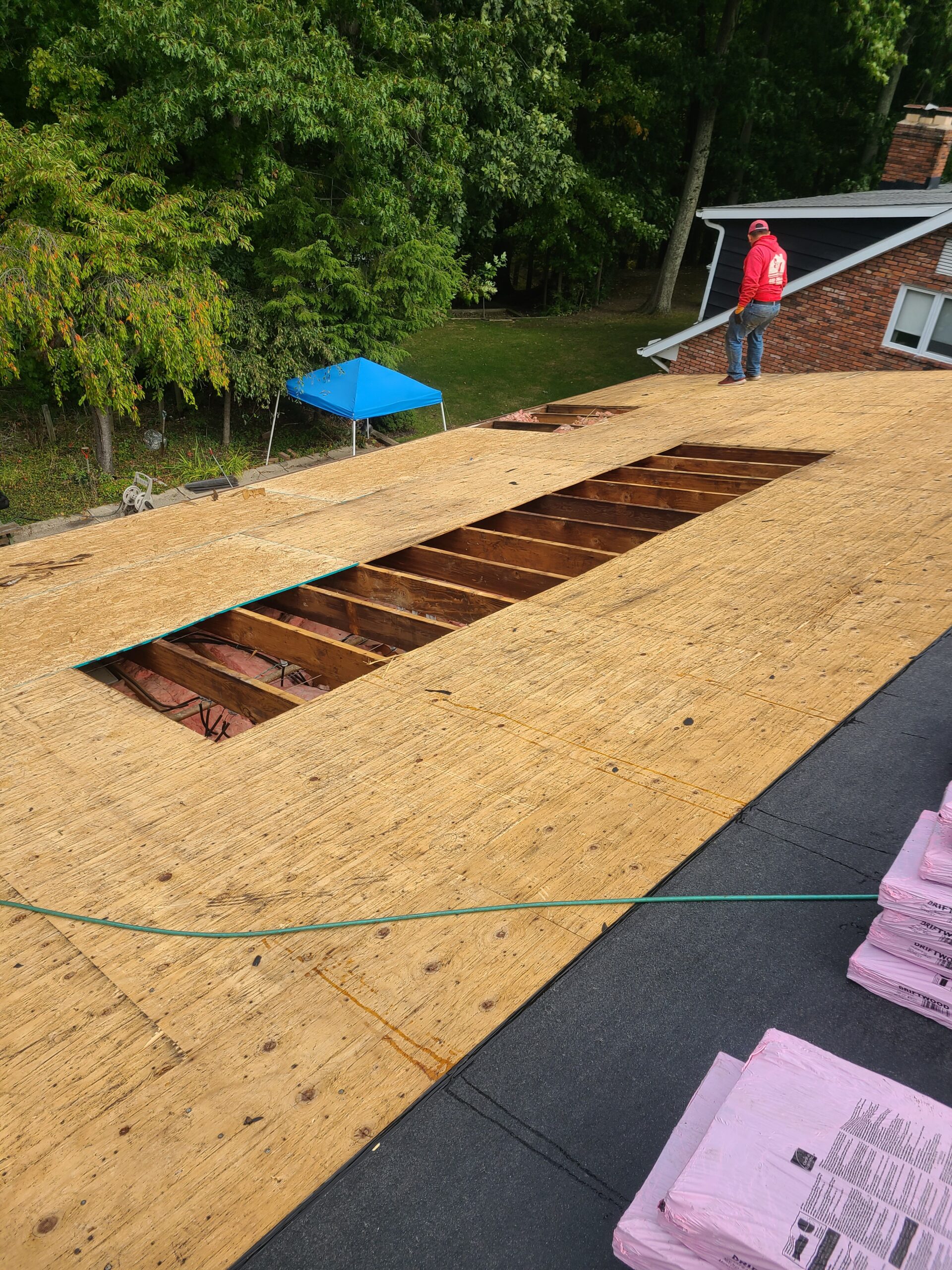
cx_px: 476
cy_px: 635
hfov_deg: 53.1
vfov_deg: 67.3
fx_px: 953
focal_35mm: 26
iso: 40
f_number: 1.8
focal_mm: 5.4
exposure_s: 1/1075
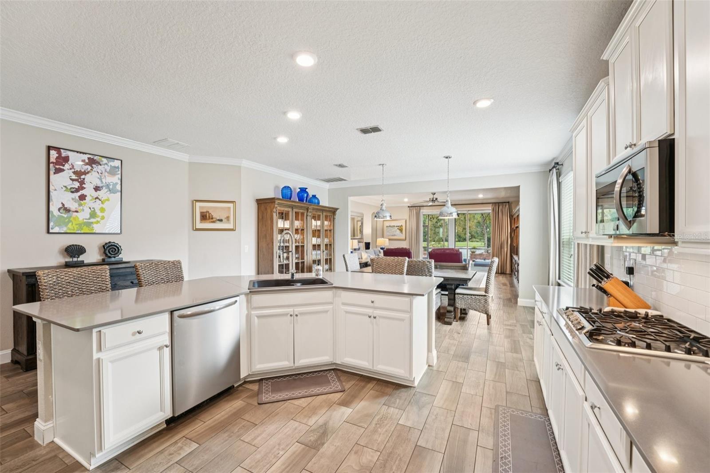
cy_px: 236
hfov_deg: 104.3
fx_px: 276
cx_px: 355
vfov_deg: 81.2
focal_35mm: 14
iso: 100
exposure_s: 1/1.25
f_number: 9
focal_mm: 14
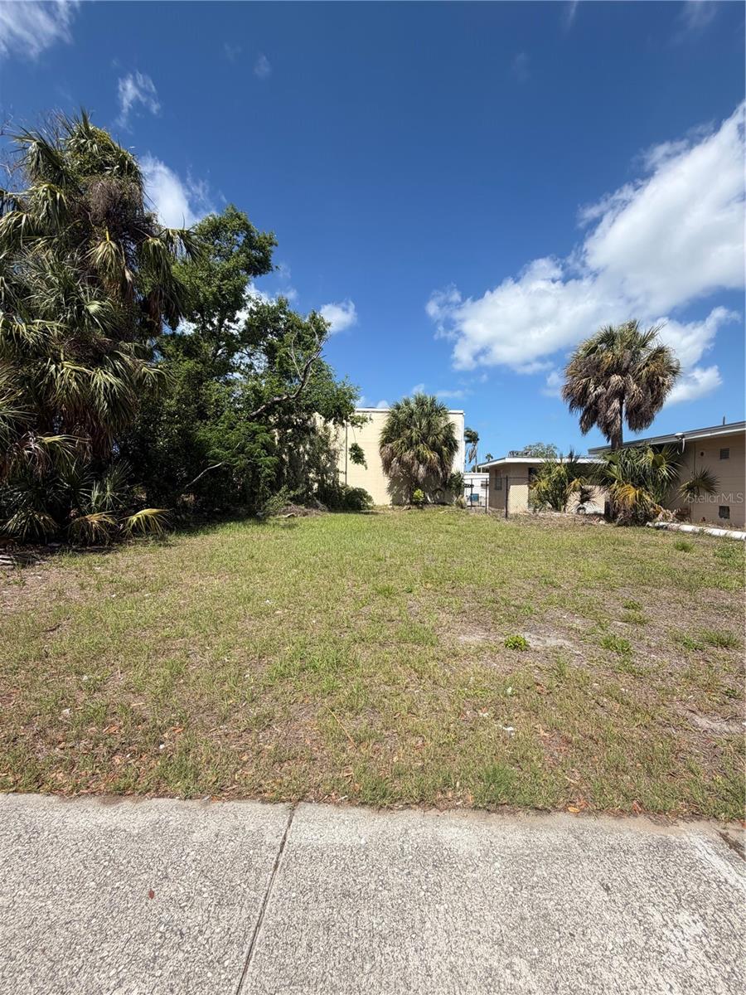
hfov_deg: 85.7
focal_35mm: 14
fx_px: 402
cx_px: 373
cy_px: 498
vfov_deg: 102.1
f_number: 2.2
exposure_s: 1/809
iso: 20
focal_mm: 2.22
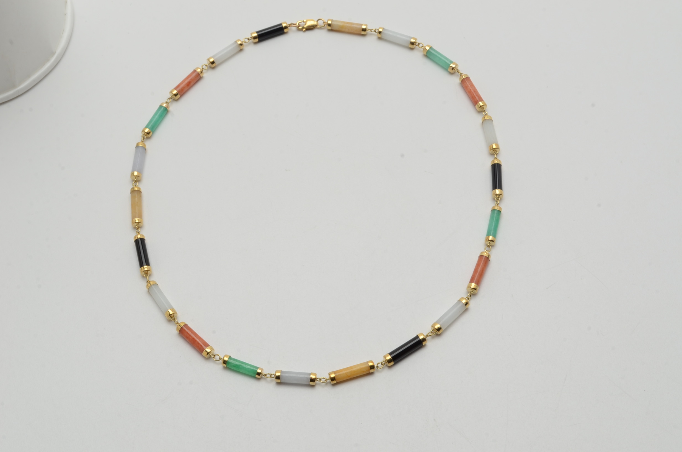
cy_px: 226
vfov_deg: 18.8
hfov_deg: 28.1
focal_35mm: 72
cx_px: 341
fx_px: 1361
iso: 200
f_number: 20
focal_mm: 48
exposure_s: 1/125
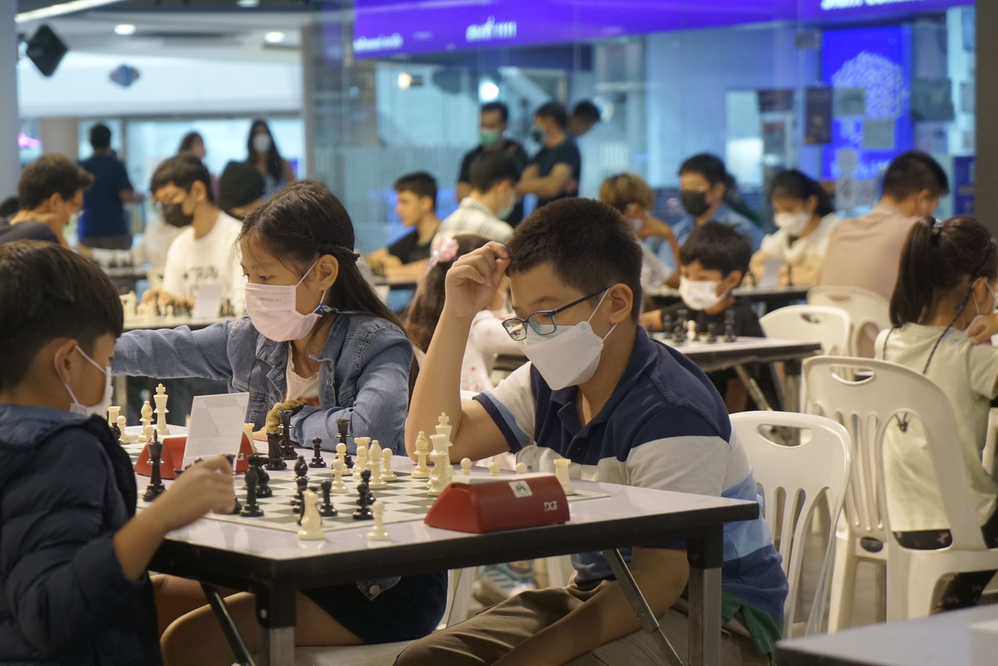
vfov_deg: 15.0
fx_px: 2523
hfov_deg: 22.3
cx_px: 379
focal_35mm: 91
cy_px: 430
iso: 1600
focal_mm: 70
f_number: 4
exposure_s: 1/60
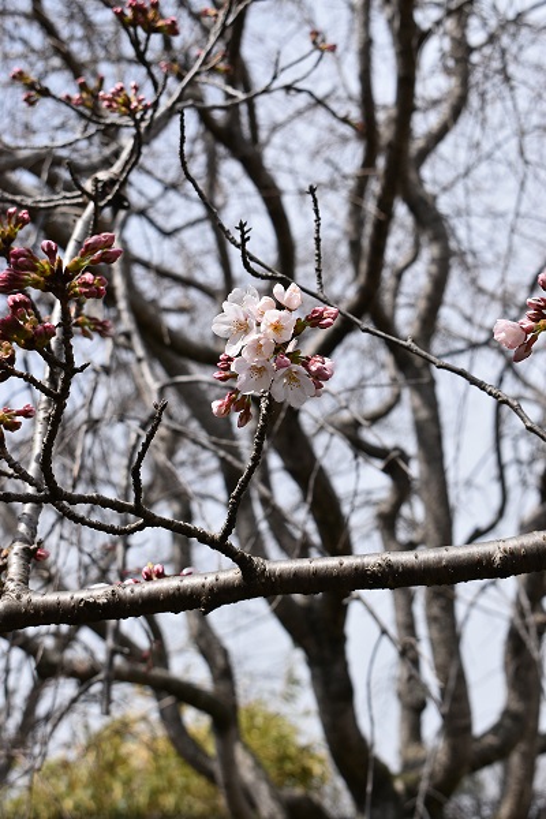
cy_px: 410
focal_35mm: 63
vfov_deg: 31.9
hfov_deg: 21.6
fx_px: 1433
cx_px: 273
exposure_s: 1/640
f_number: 8
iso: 200
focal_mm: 42
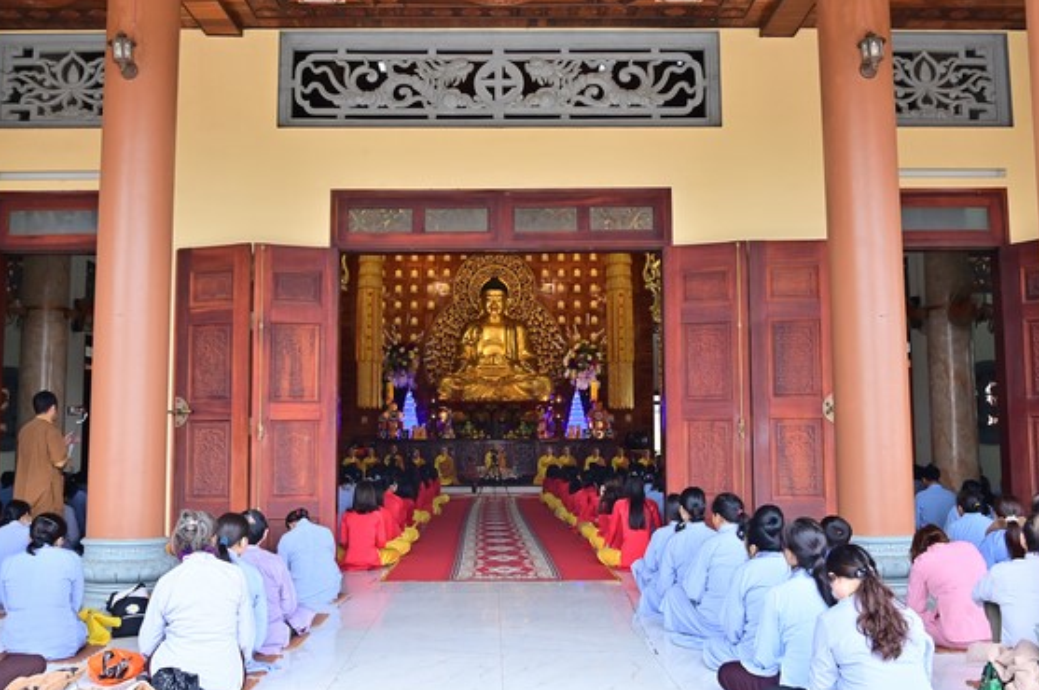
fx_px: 1009
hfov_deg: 54.5
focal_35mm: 35
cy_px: 339
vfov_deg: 37.8
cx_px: 504
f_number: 5.6
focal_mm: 30
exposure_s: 1/160
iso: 800
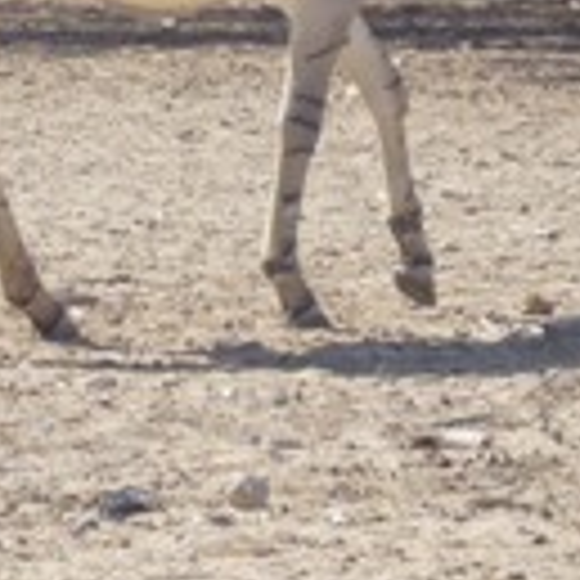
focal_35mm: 457
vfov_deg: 3.8
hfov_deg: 3.8
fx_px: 8663
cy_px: -301
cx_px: 126
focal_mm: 18.7
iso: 100
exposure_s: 1/500
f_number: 5
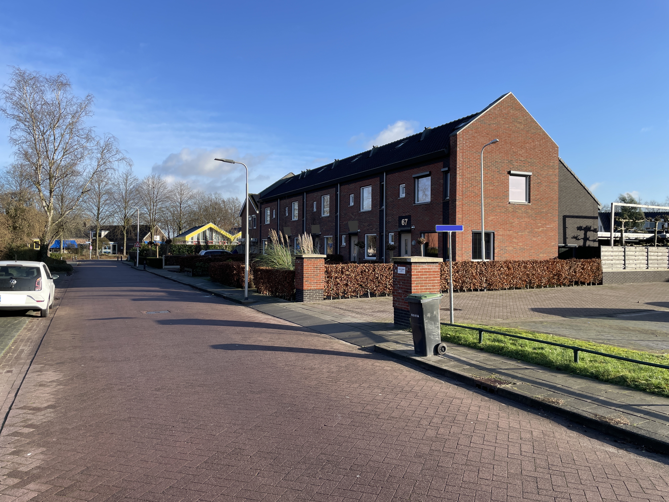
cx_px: 334
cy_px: 251
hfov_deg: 67.3
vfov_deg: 53.1
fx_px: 502
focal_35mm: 26
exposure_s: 1/1642
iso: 32
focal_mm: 4.2
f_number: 1.6
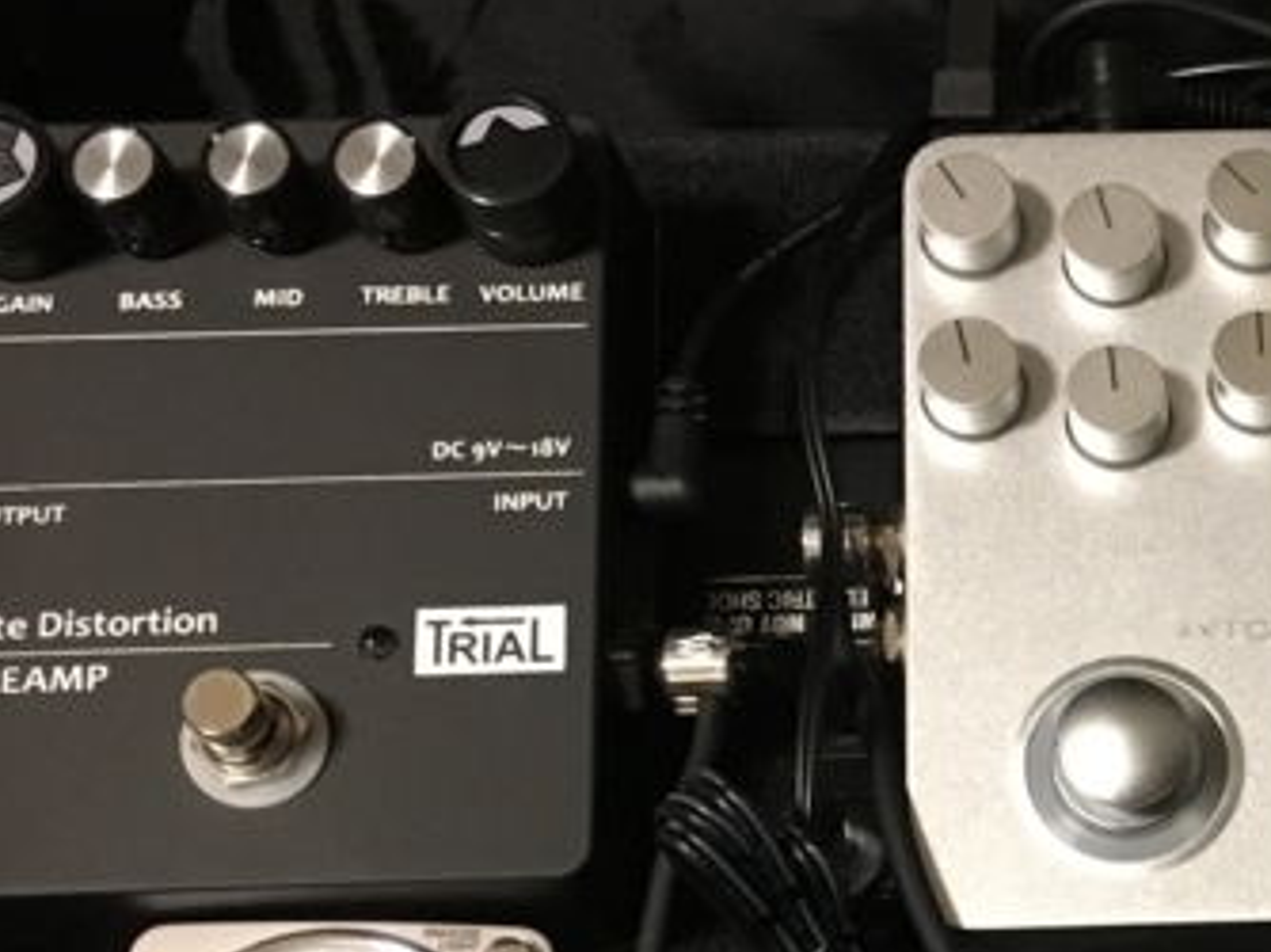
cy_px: 990
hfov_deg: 20.8
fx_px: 3265
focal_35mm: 89
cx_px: 1446
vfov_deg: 16.2
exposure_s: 1/30
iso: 200
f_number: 2.2
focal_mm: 4.15
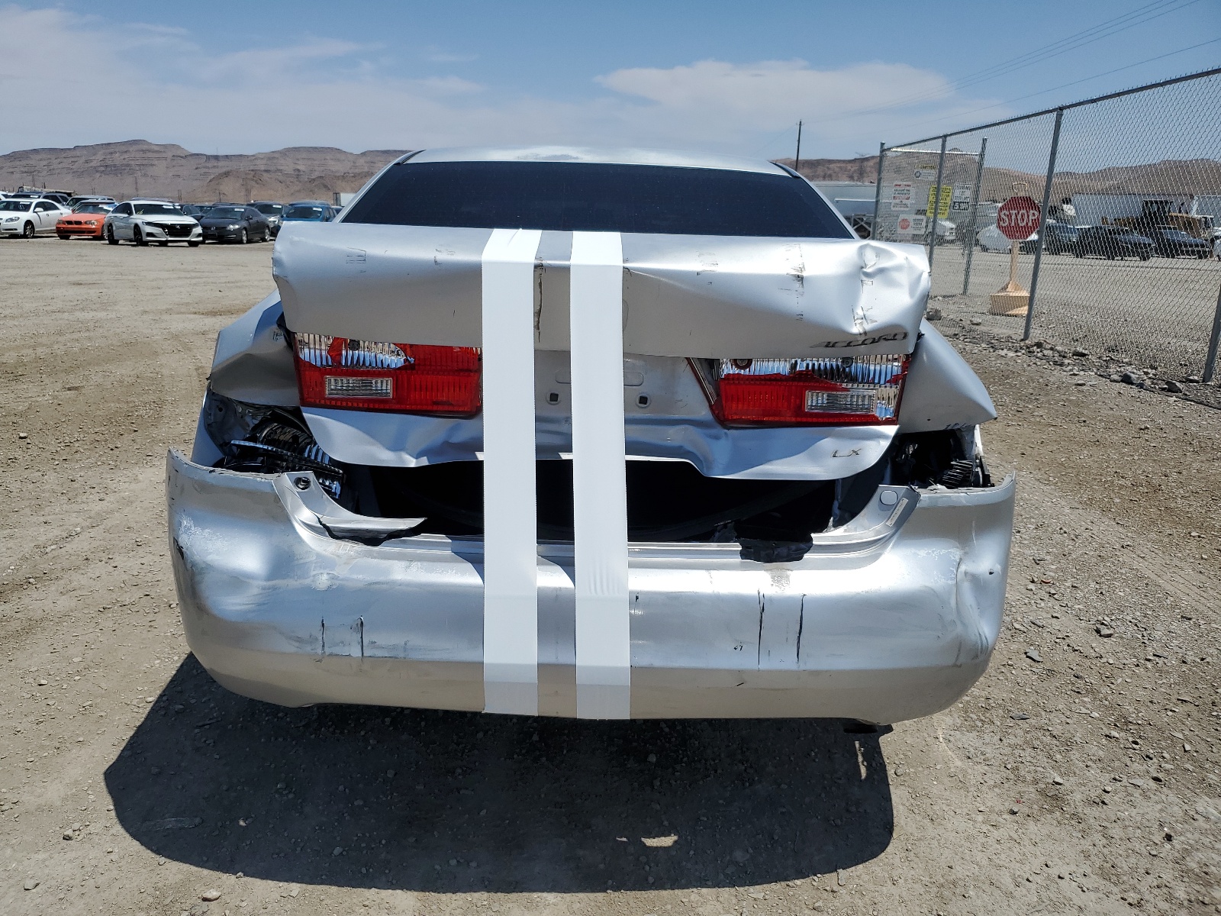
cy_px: 458
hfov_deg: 67.3
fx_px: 917
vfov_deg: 53.1
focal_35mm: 26
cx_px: 610
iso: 50
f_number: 1.5
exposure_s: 1/10000
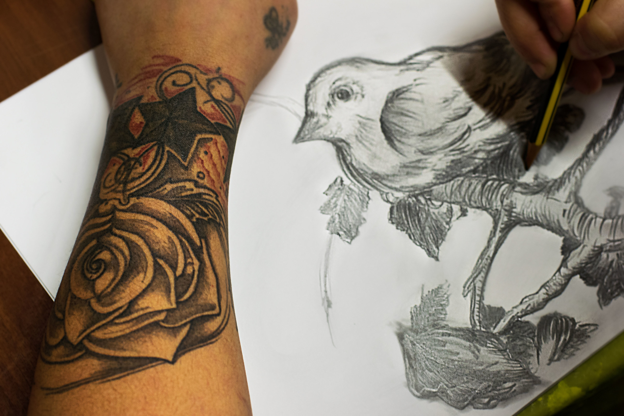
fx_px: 1300
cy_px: 208
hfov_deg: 27.0
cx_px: 312
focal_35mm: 75
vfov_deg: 18.2
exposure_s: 1/40
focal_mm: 50
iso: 400
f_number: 5.6
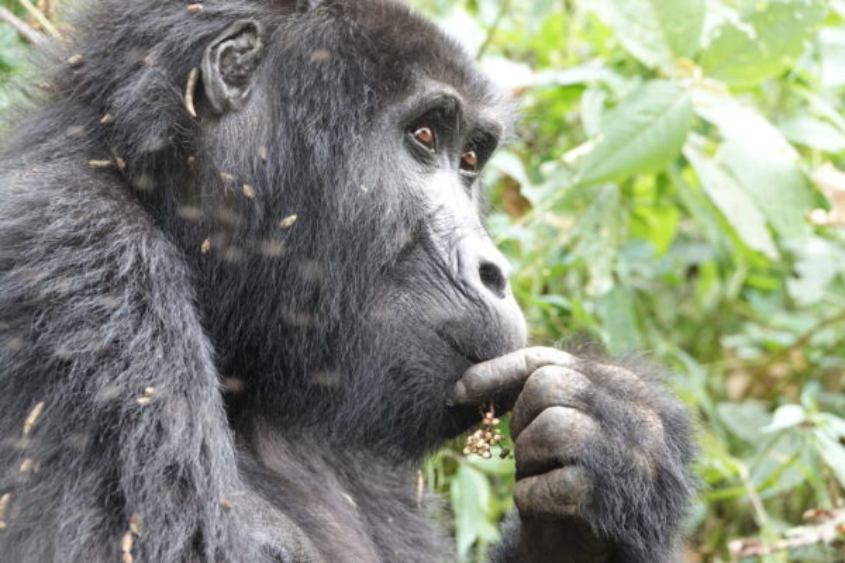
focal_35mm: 200
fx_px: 4694
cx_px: 422
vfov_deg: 6.9
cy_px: 282
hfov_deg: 10.3
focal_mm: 73.24
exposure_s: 1/100
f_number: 4
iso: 800
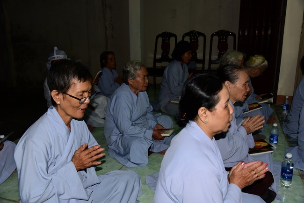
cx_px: 152
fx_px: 262
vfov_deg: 42.4
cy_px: 102
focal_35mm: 31
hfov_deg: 60.3
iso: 500
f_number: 5
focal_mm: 31
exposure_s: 1/80
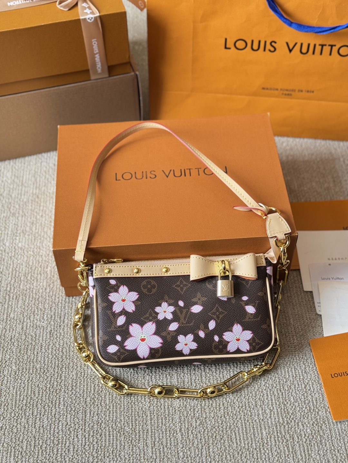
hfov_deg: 30.3
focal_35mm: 48
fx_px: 643
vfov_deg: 39.7
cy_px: 232
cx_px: 174
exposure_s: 1/60
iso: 100
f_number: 1.78
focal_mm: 6.76
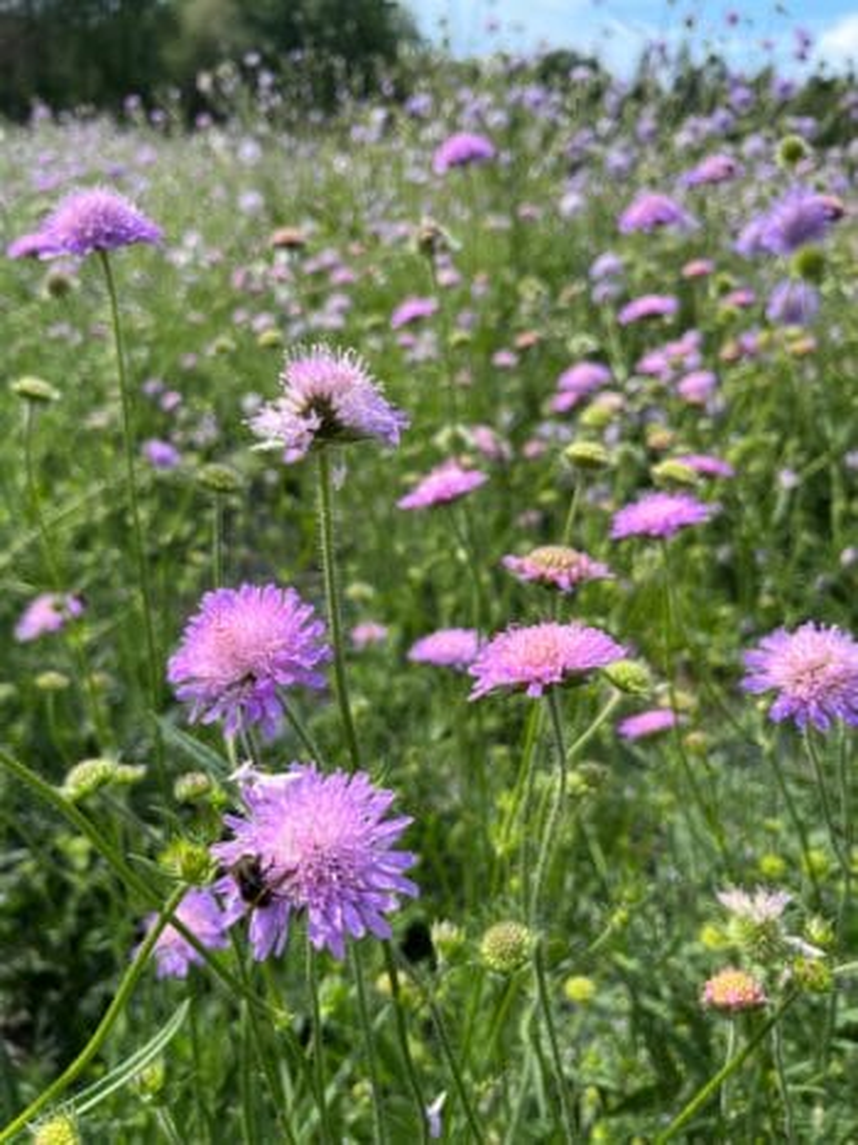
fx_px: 860
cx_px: 429
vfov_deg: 67.3
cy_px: 572
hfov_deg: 53.0
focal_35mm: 26
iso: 50
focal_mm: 5.1
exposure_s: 1/1238
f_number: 1.6
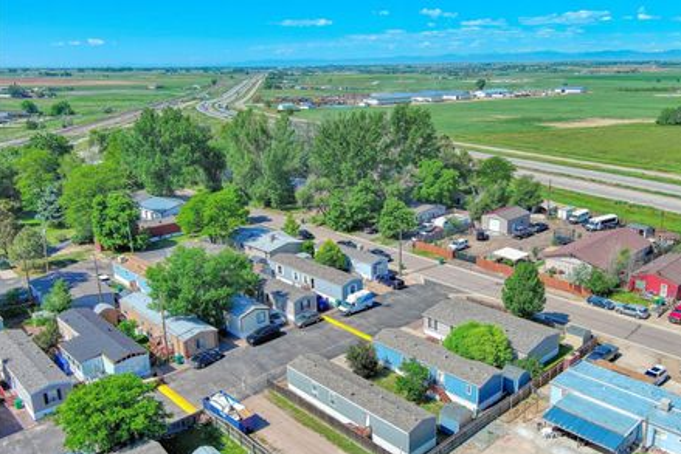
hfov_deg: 57.0
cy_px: 246
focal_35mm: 33
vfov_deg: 40.0
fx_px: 624
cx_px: 385
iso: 101
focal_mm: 10.6
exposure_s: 1/1357
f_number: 2.8
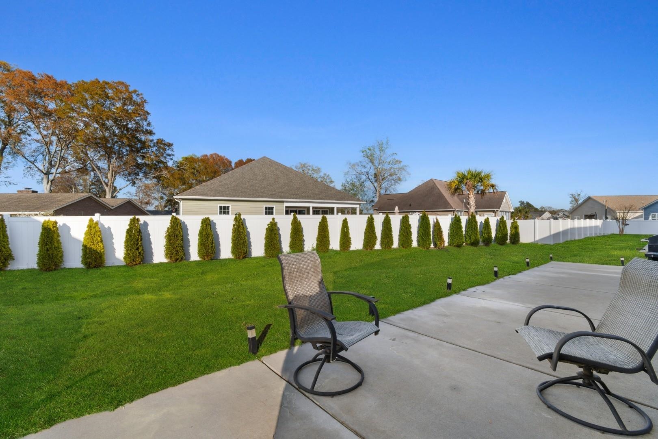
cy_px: 220
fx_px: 274
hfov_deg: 100.4
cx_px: 329
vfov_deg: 77.3
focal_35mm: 15
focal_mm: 10
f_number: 9
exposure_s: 1/320
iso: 100
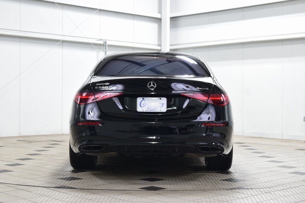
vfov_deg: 21.6
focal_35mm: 63
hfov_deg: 31.9
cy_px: 102
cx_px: 152
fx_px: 534
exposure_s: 1/15
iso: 800
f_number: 6.3
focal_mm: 42
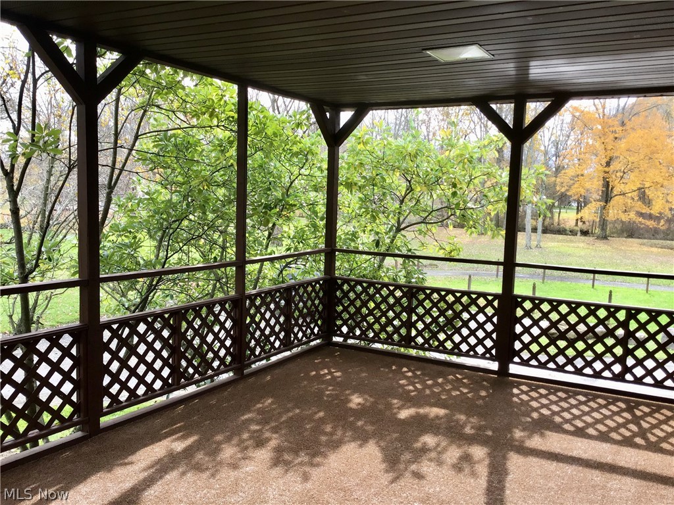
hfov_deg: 58.4
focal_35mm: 31
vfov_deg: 45.4
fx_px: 604
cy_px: 252
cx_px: 337
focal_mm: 3.3
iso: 25
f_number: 2.4
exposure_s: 1/120
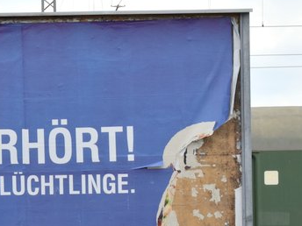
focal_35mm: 168
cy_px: 226
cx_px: 4
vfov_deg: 8.8
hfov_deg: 11.6
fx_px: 1466
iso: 200
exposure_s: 1/100
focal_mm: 50
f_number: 16
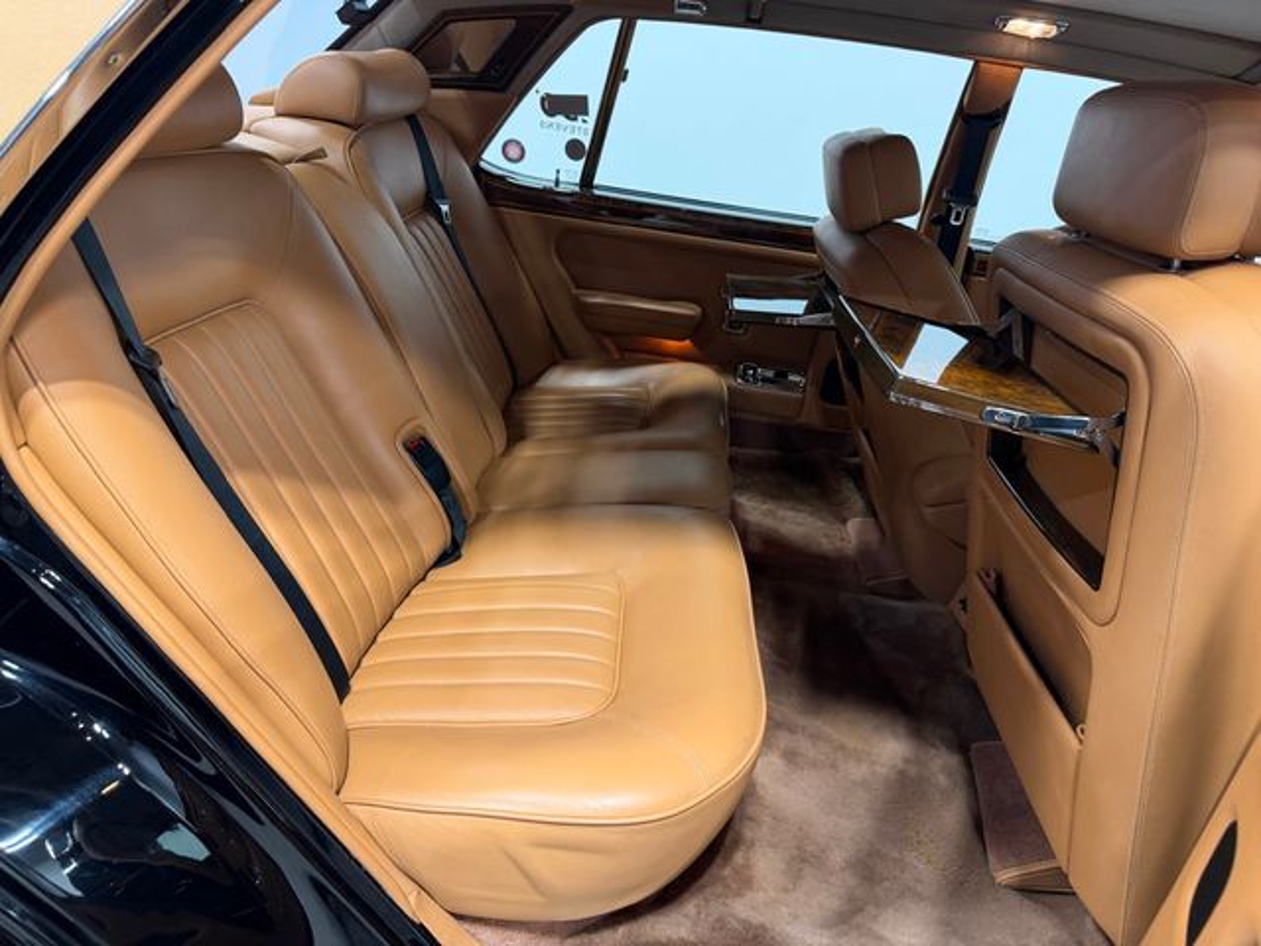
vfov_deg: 56.8
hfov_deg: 71.6
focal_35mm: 24
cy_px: 473
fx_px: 874
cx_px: 630
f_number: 1.78
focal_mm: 6.76
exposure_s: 1/120
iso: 160
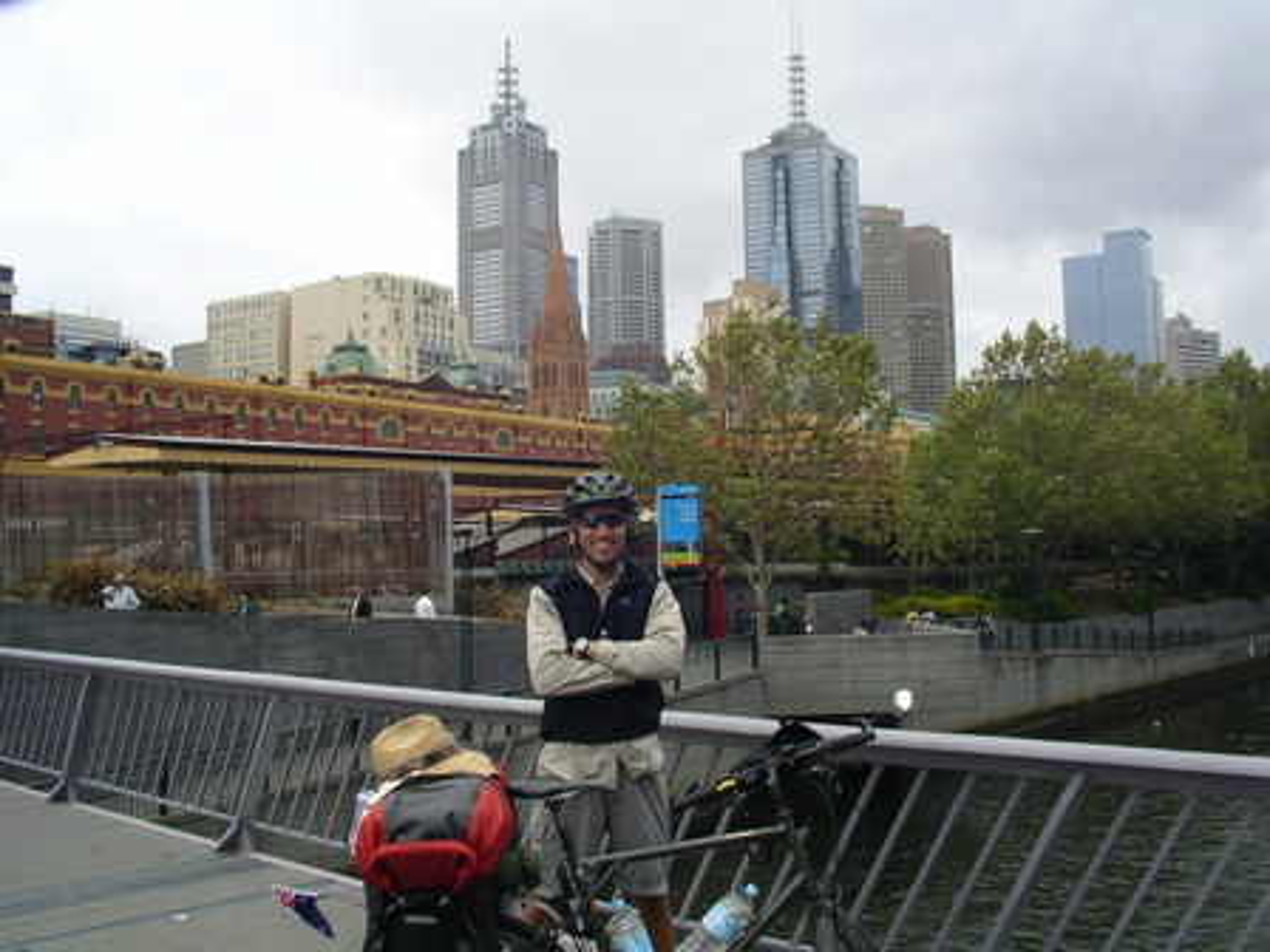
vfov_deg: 38.7
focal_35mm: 37
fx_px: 1357
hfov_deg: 50.1
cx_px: 635
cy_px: 476
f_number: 6.9
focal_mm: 5.7
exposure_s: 1/125
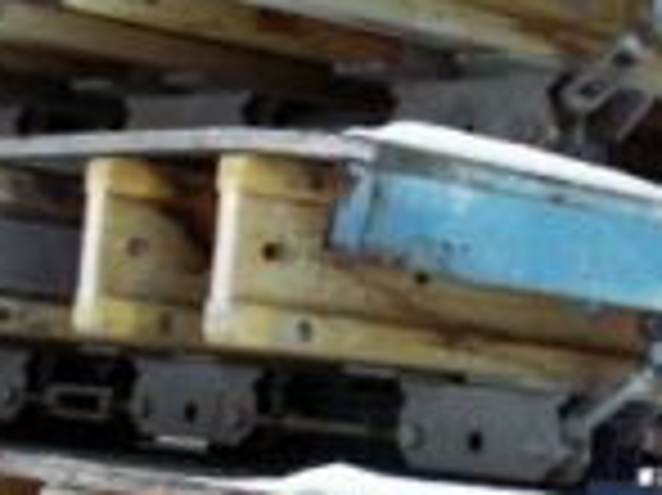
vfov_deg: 12.4
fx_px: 2274
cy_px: 394
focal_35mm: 119
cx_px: 302
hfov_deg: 16.6
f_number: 2.8
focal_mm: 5.86
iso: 160
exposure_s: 1/30
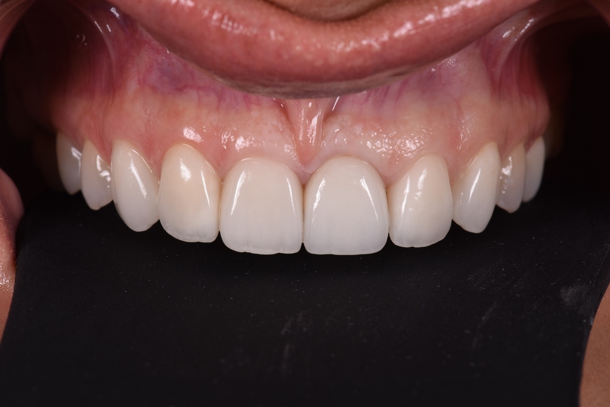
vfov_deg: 13.0
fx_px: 1779
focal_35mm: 105
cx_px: 305
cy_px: 204
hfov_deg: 19.5
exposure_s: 1/125
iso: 250
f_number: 32
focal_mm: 105
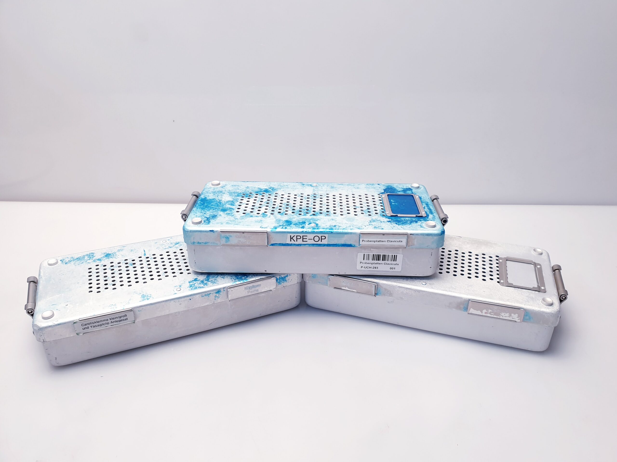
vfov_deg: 53.1
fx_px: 463
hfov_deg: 67.3
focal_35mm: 26
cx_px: 308
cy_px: 231
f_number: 2.4
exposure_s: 1/50
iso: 80
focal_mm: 4.3
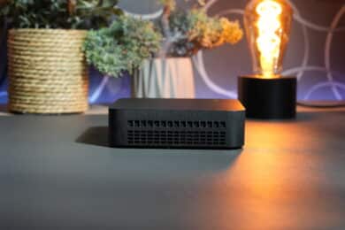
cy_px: 115
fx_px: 671
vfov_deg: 19.5
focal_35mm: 70
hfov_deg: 28.8
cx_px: 172
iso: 1250
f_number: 7.1
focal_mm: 70
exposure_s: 1/80
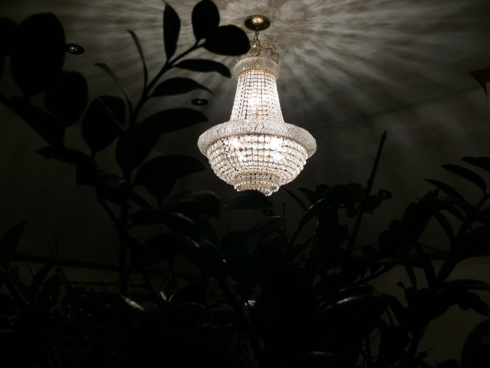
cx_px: 245
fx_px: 495
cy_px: 184
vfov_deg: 40.7
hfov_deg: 52.6
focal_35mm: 35
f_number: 2.8
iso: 100
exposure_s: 1/60
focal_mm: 7.4
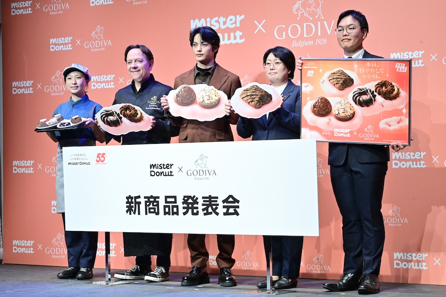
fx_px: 1140
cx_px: 223
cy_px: 148
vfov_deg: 14.9
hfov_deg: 22.1
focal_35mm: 92
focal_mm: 92
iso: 6400
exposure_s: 1/250
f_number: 11
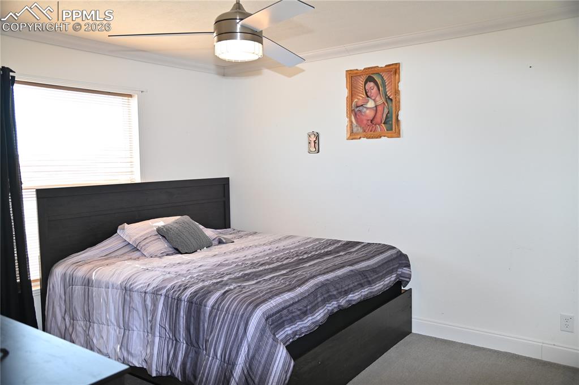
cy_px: 192
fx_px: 482
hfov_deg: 62.0
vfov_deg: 43.6
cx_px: 290
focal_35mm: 30
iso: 200
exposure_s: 1/60
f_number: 4
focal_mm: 30
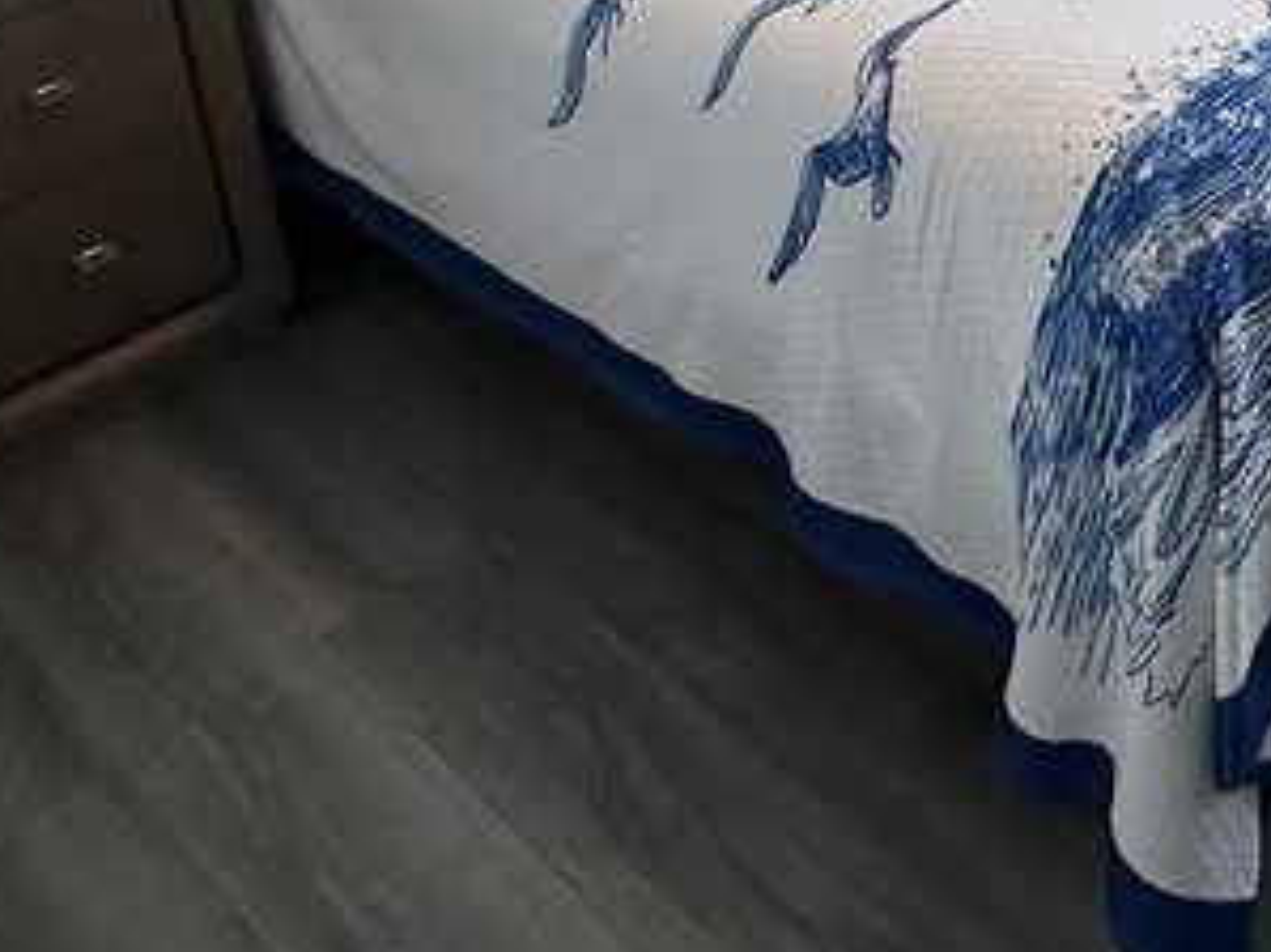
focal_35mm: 48
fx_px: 1762
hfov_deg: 34.7
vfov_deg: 25.6
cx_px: 1365
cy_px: -319
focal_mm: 2.22
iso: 40
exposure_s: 1/189
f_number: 2.2
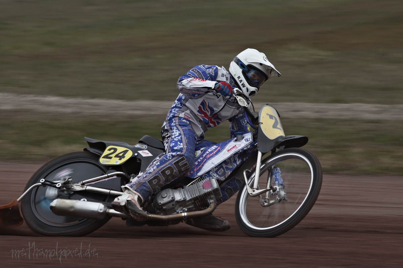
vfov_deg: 3.3
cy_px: 134
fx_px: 4701
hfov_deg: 4.9
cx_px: 202
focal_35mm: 420
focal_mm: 280
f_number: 10
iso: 320
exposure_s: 1/250
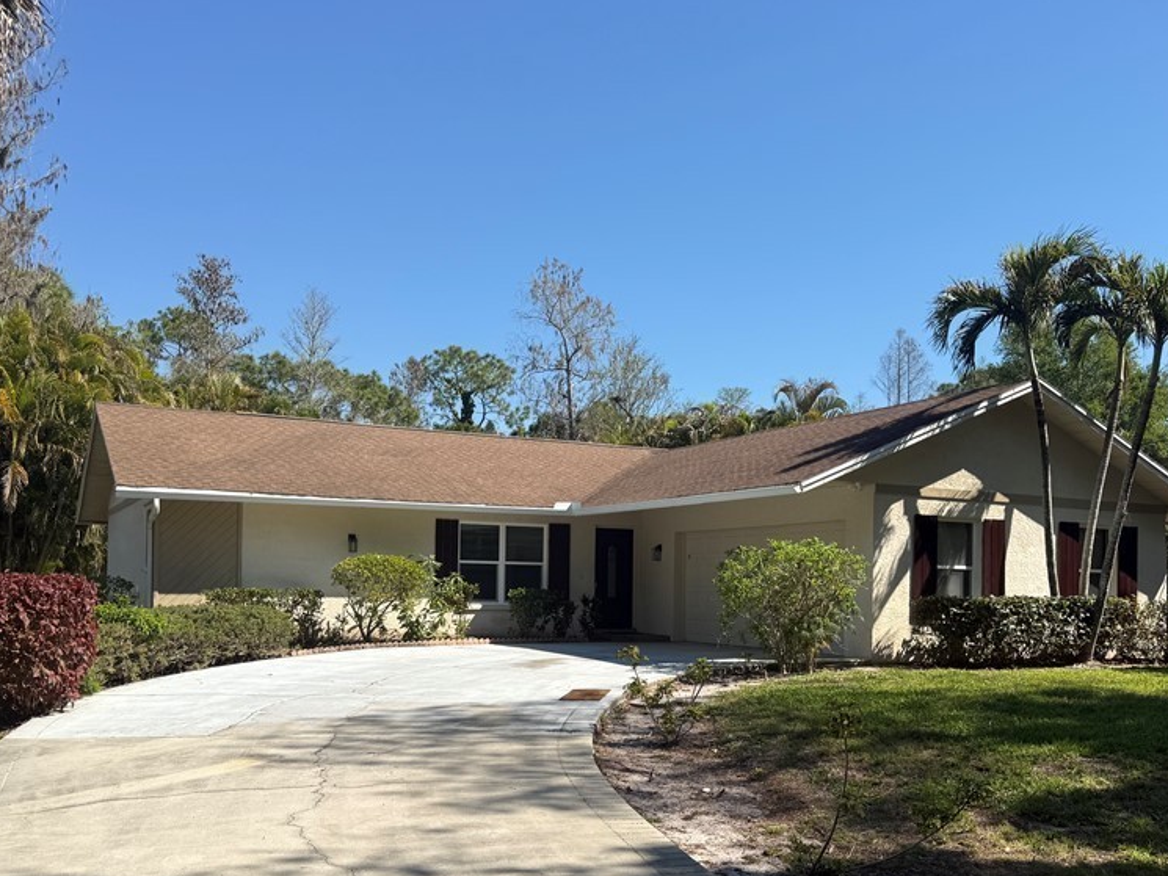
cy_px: 567
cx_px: 561
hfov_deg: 55.3
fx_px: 1114
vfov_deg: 42.5
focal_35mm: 33
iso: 80
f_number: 1.78
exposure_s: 1/3759
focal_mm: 6.76
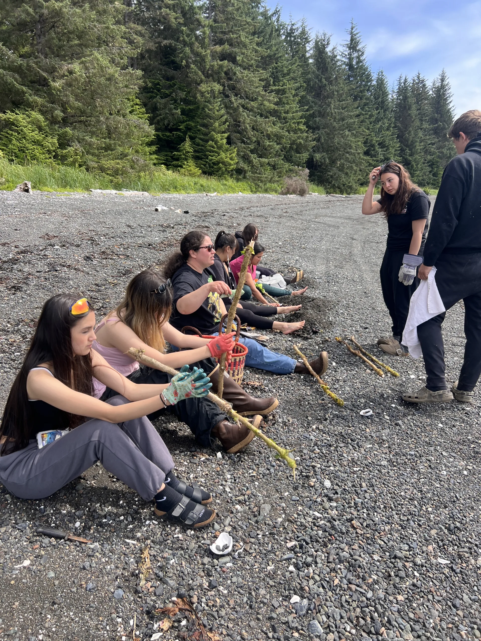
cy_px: 320
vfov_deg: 67.3
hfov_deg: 53.1
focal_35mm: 26
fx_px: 482
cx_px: 240
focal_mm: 5.7
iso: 50
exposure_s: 1/1431
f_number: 1.5
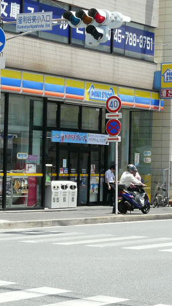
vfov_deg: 19.0
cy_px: 153
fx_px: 917
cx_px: 24
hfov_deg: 10.7
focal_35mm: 113
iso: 100
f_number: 5.6
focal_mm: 7.9
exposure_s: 1/320
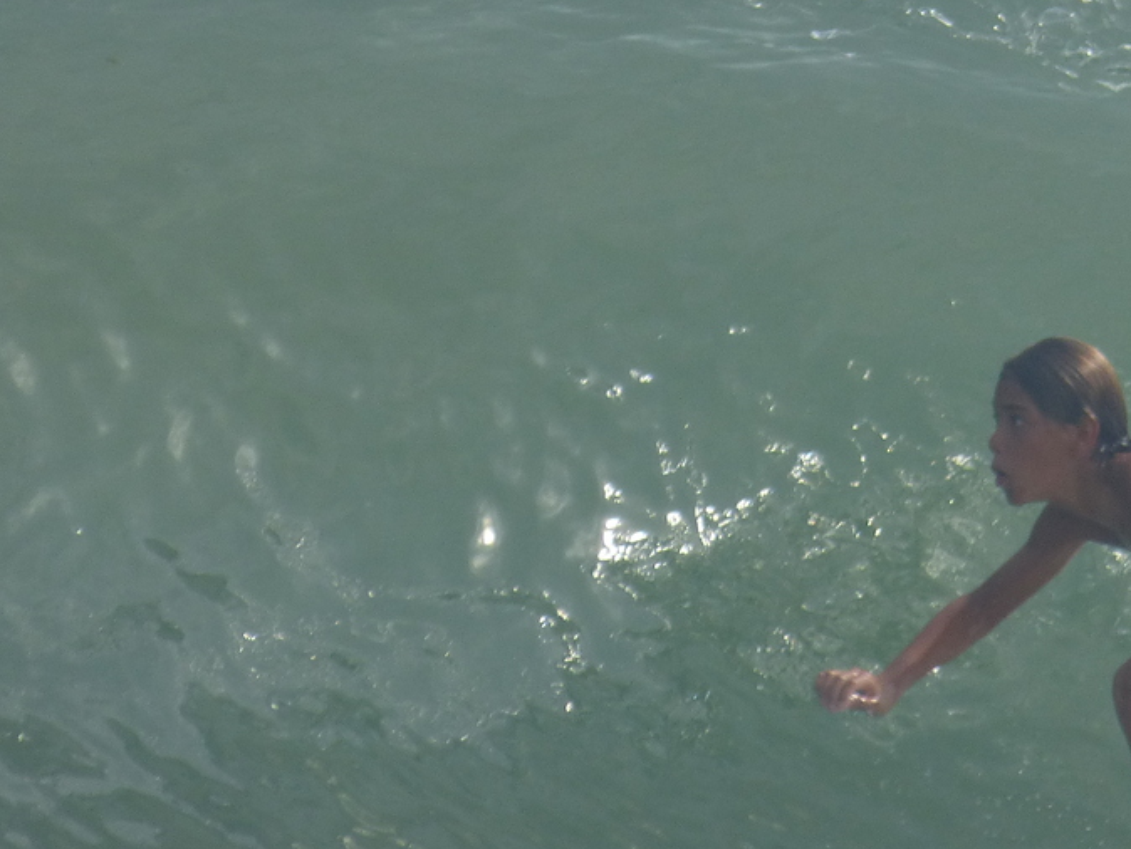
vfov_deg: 1.0
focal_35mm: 1424
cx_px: 1195
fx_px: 46543
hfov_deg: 1.4
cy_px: 213
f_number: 5.2
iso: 100
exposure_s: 1/1000
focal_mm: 108
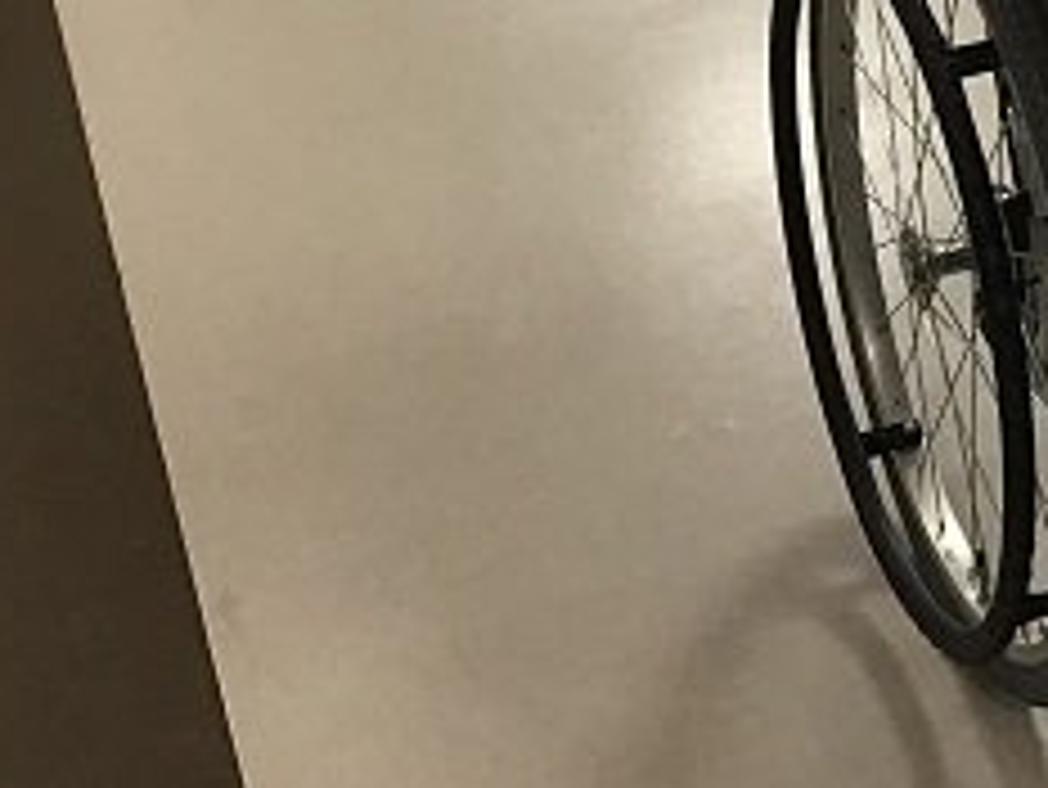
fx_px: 2635
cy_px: -230
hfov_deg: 20.3
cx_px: 1410
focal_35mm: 87
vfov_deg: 16.1
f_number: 2.4
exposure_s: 1/30
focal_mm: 3.3
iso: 32
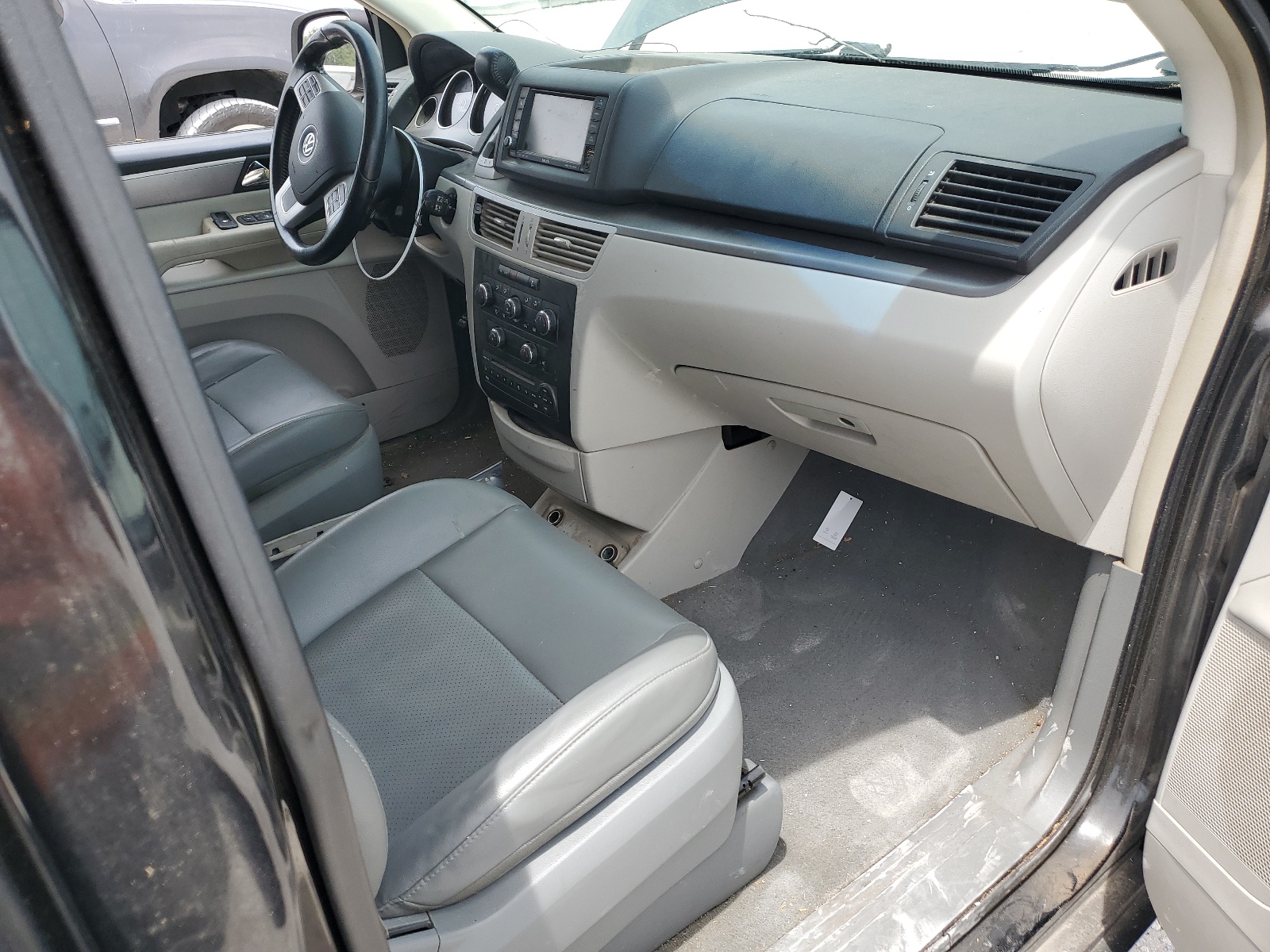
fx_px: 954
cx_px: 635
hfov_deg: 67.3
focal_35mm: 26
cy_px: 476
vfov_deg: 53.1
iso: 50
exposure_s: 1/833
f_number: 1.5
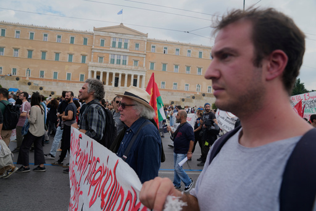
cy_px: 106
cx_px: 158
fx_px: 211
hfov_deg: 73.8
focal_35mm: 24
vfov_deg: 53.1
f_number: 4.5
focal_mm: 24
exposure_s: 1/400
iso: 100
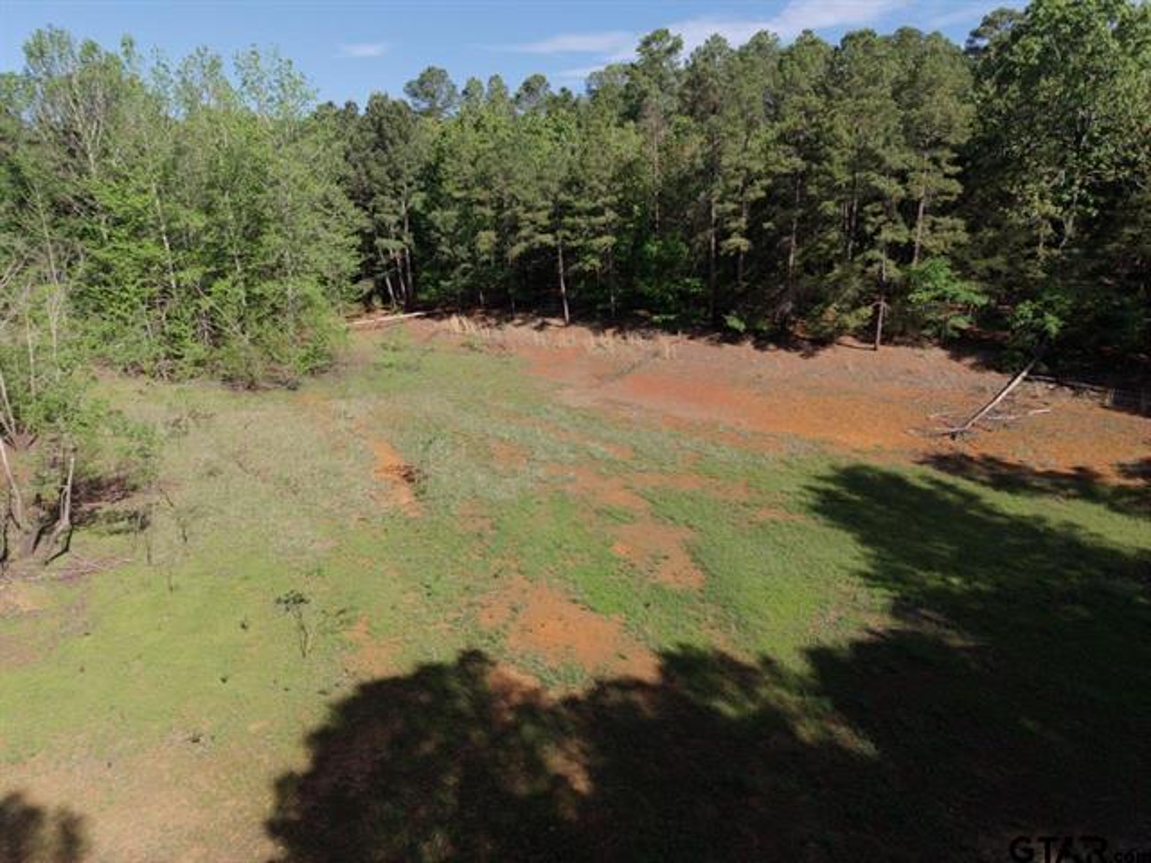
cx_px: 576
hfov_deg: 71.6
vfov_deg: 56.8
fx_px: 798
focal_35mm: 24
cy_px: 432
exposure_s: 1/4000
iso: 290
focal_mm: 8.67
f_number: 1.8
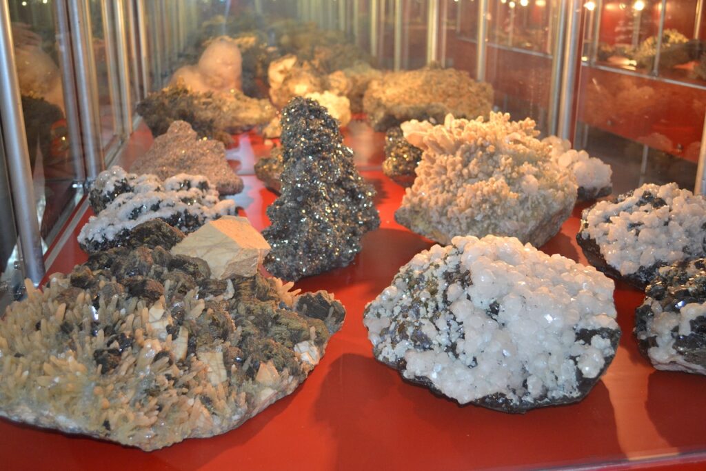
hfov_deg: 53.1
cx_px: 353
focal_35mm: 36
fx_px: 706
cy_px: 236
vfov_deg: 36.9
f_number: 4
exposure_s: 1/60
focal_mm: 24
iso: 1250
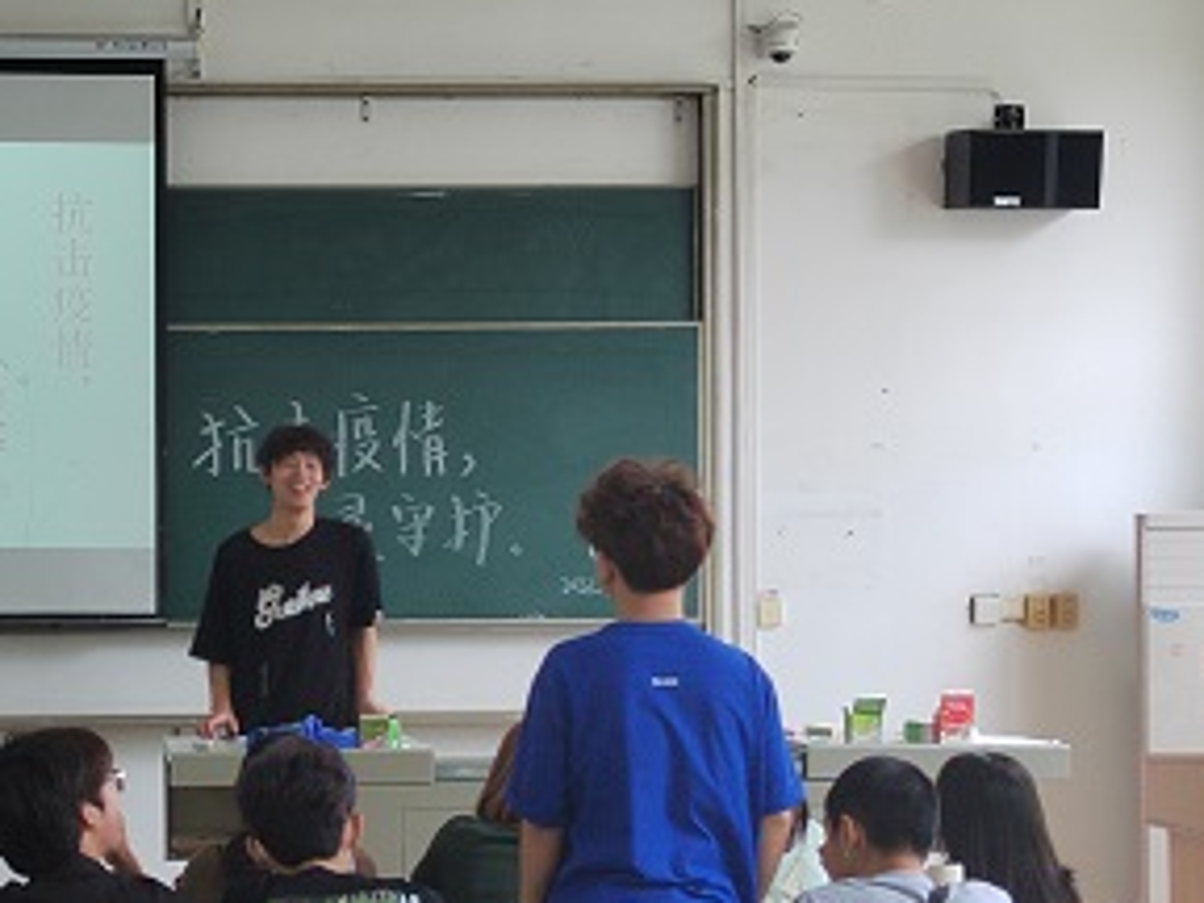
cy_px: 594
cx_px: 247
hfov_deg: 25.6
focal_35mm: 75
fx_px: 2609
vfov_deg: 19.6
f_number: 1.9
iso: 729
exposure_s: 1/100
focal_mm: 5.52
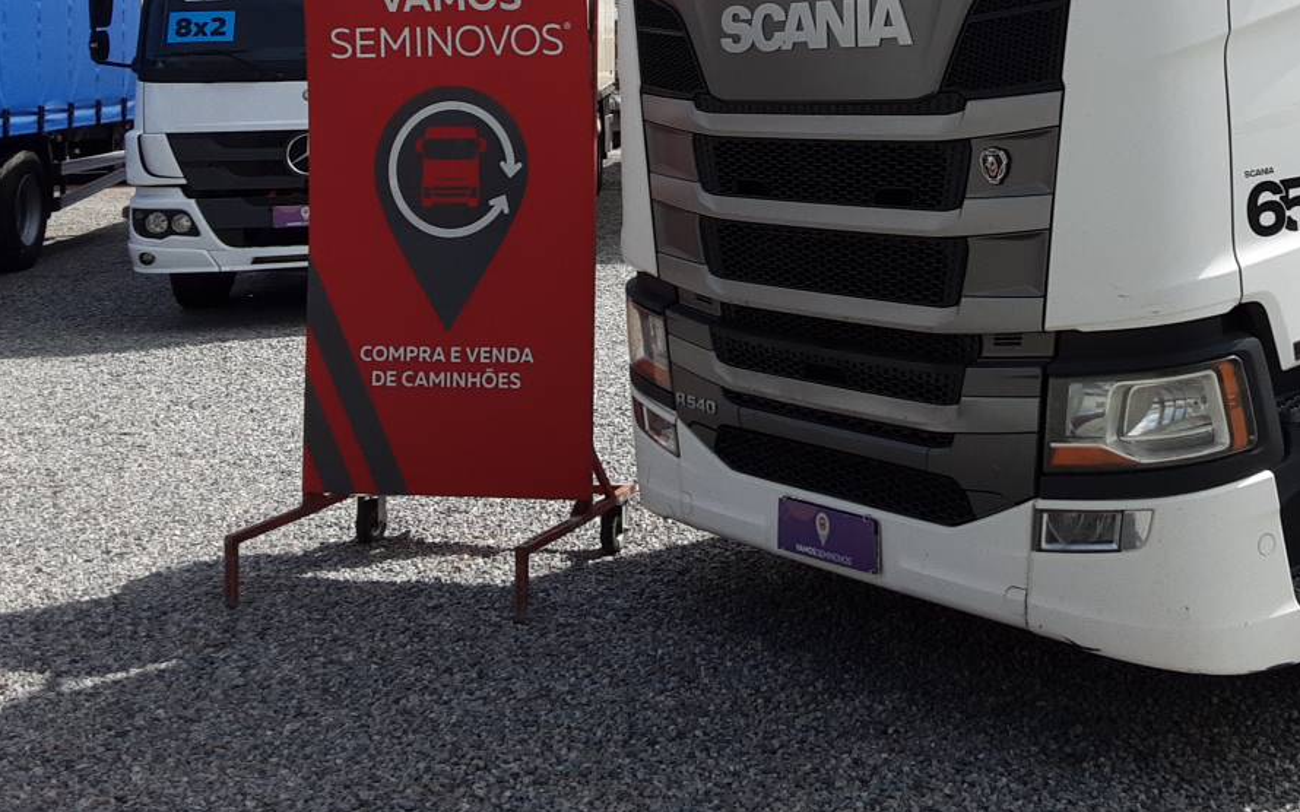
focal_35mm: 48
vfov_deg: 25.7
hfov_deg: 40.9
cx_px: 930
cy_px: 29
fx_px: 1700
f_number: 1.9
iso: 40
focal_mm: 2.9
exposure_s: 1/2146
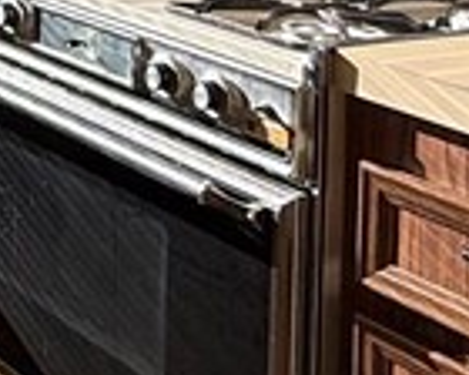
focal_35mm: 100
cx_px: -486
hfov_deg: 15.2
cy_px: -191
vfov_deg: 14.4
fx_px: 1388
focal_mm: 2.22
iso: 50
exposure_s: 1/258
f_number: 2.2
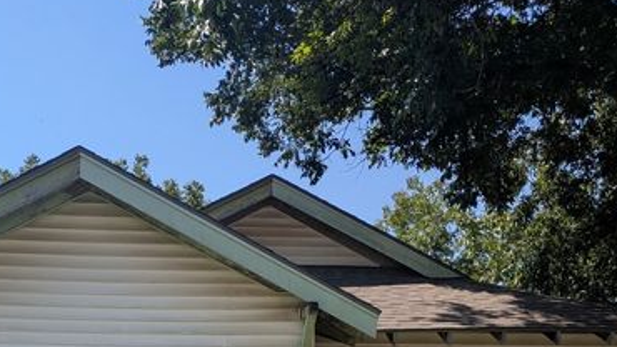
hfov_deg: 41.6
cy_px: 534
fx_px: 802
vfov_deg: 20.5
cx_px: 212
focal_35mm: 49
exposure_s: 1/1776
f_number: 1.89
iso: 46
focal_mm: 5.43
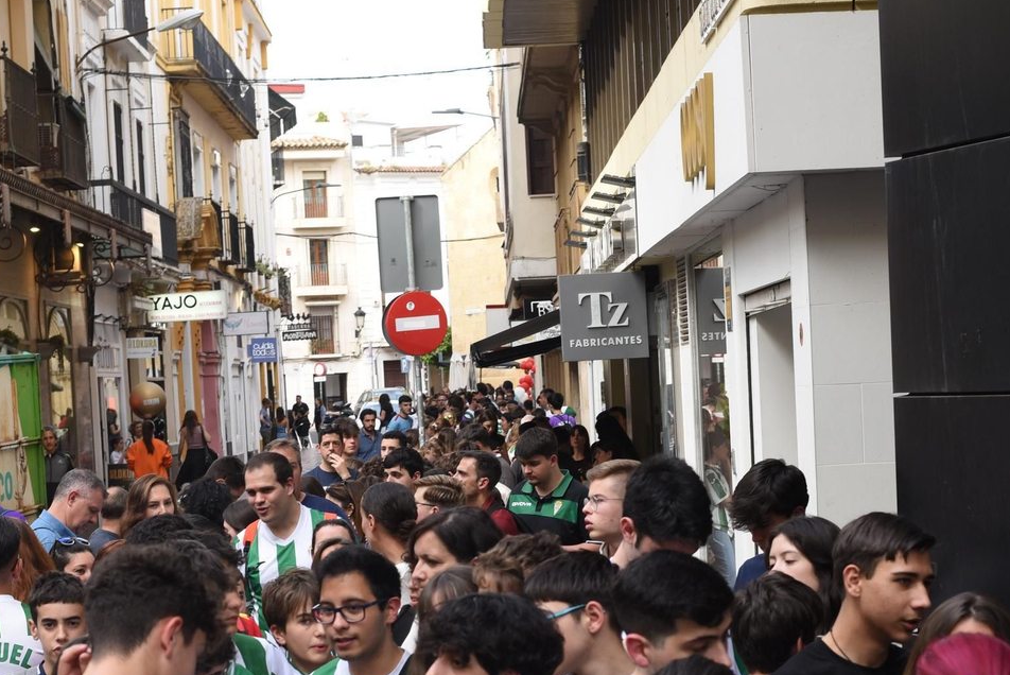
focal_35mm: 84
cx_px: 500
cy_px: 559
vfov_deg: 16.1
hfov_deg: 24.2
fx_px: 2358
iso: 400
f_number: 6.3
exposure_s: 1/200
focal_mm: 50
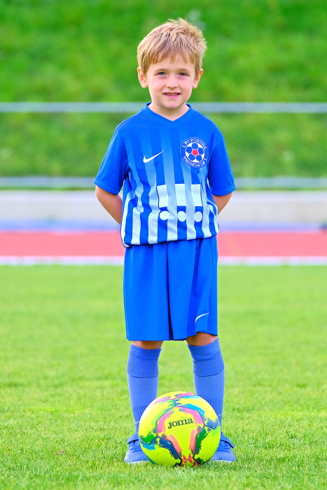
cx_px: 164
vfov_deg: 11.1
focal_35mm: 186
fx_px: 2535
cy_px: 245
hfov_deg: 7.4
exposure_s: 1/480
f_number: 2.8
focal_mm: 124.3
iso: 320
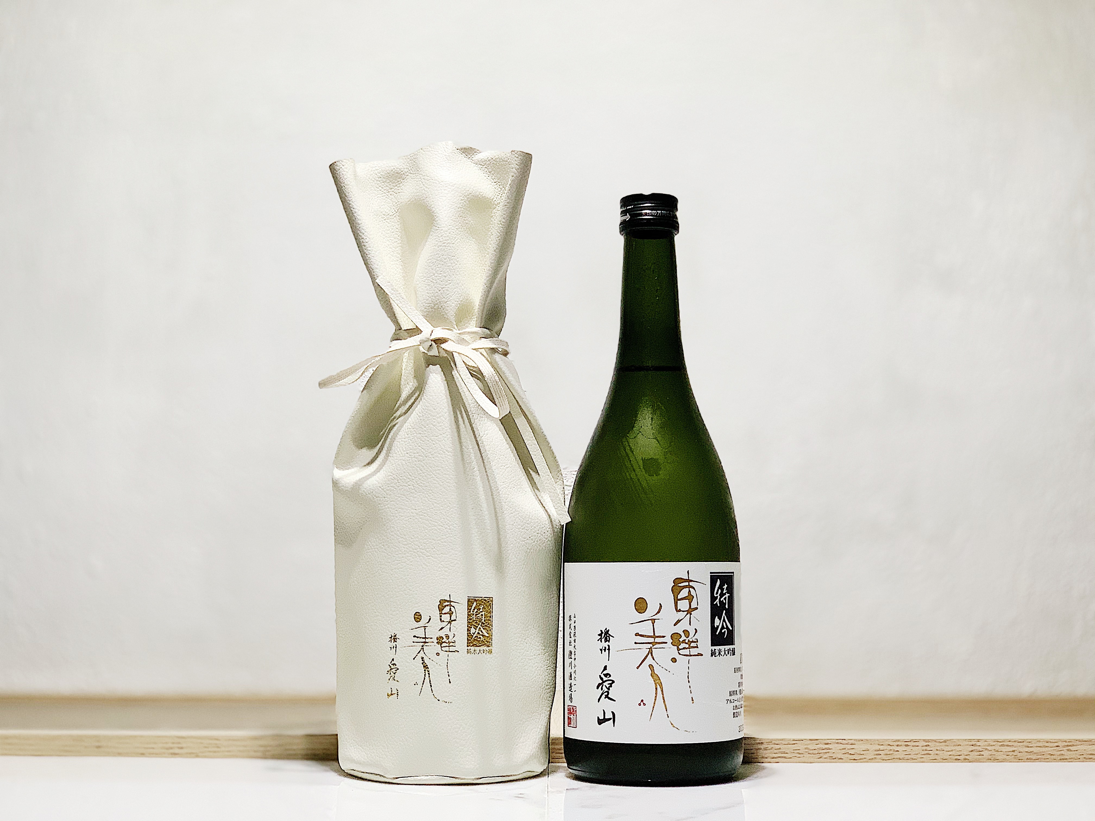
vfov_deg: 28.0
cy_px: 410
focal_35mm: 52
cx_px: 548
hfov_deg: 36.8
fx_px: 1645
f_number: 2.4
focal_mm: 6
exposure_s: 1/121
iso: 125
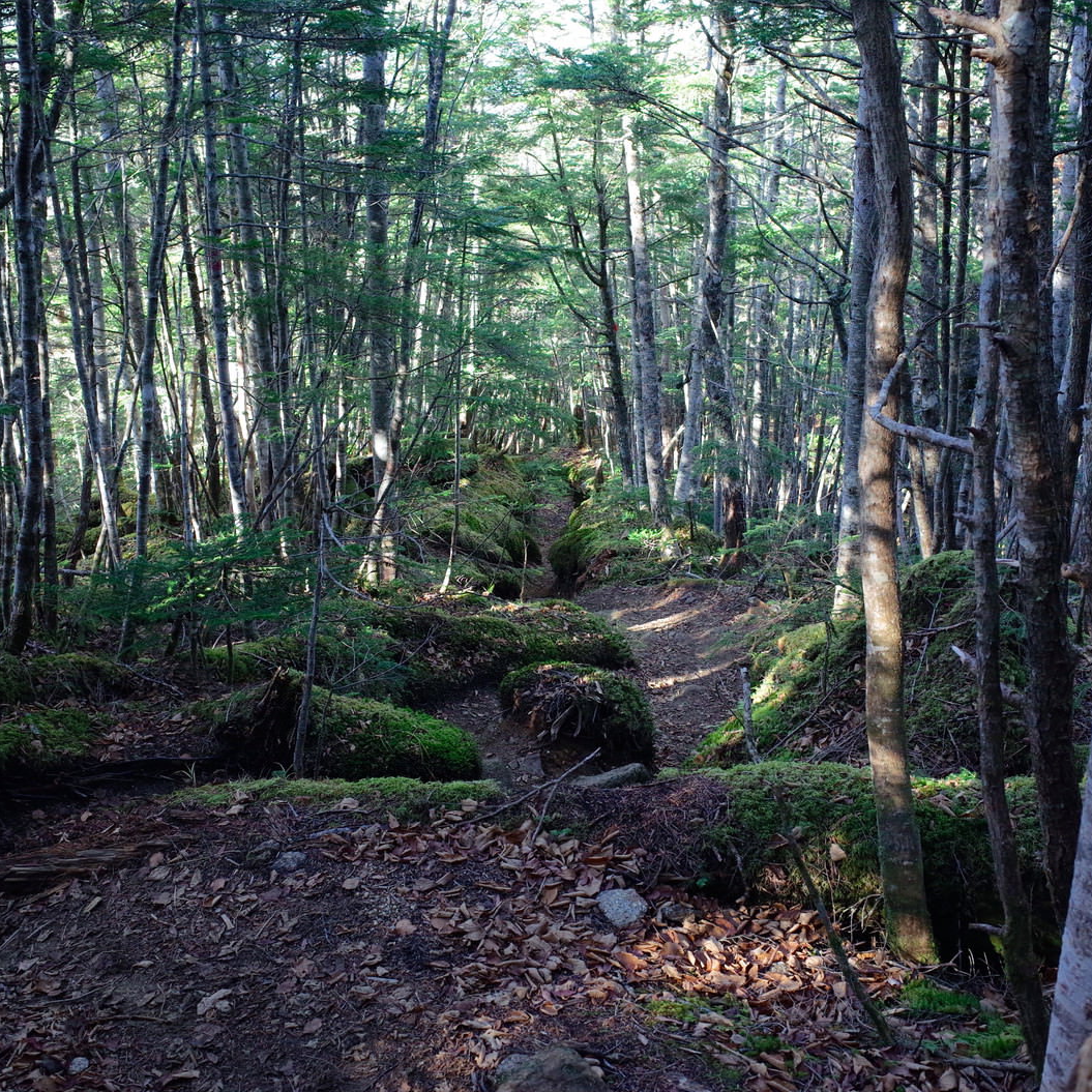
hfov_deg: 46.0
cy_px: 547
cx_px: 561
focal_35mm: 36
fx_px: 1285
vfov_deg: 46.0
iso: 400
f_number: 4
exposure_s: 1/125
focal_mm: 18.3
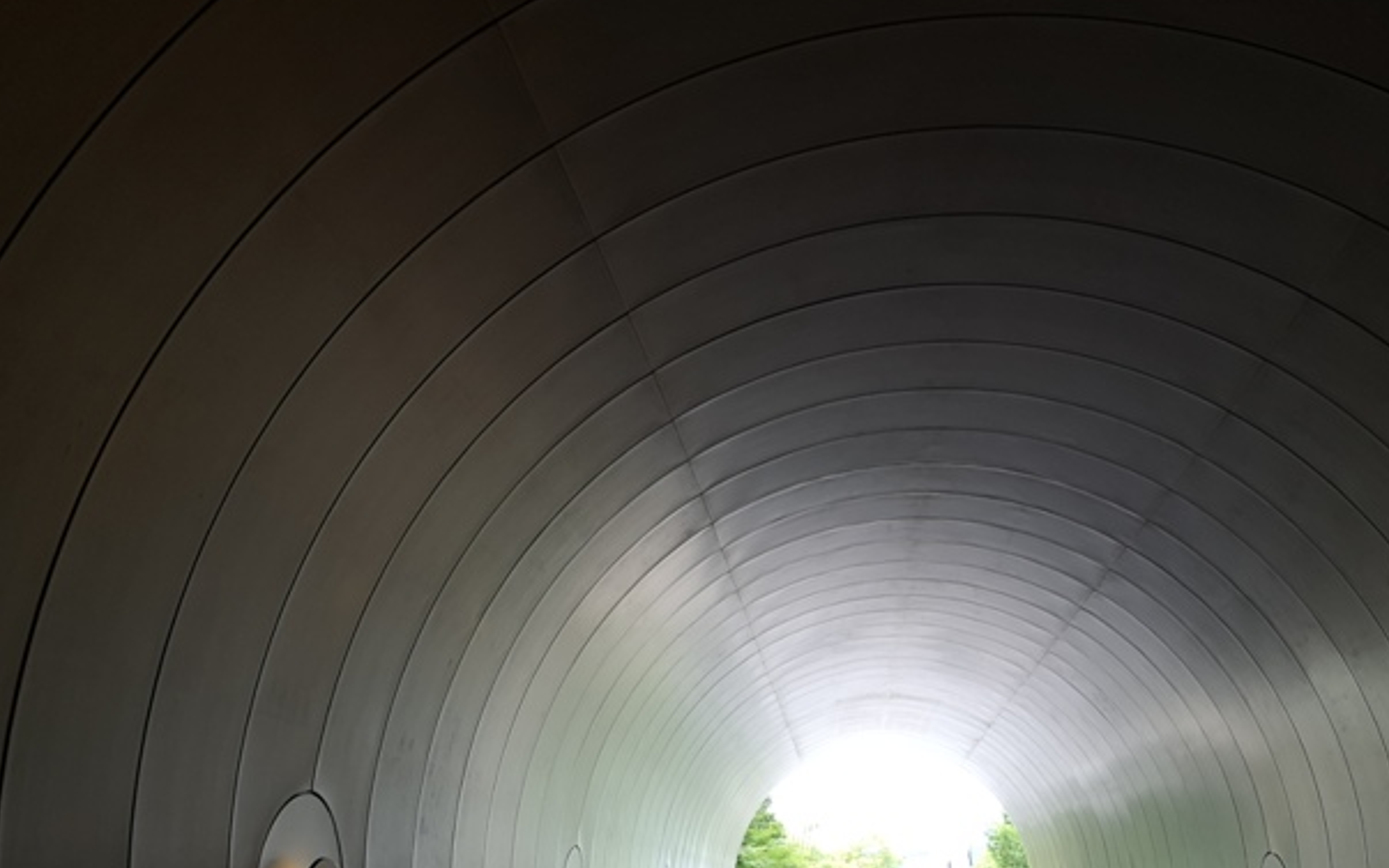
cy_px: 619
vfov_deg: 33.1
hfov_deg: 51.4
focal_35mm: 38
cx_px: 774
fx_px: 1439
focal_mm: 3.95
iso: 50
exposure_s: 1/50
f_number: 1.8
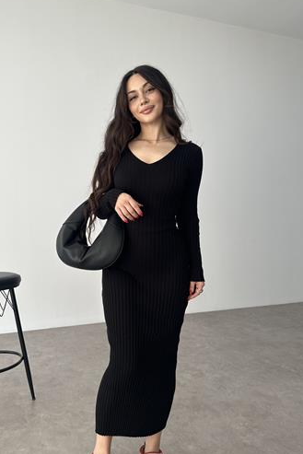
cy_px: 233
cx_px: 138
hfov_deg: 47.9
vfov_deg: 67.4
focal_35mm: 27
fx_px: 341
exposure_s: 1/189
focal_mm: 6.86
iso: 64
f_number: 1.78
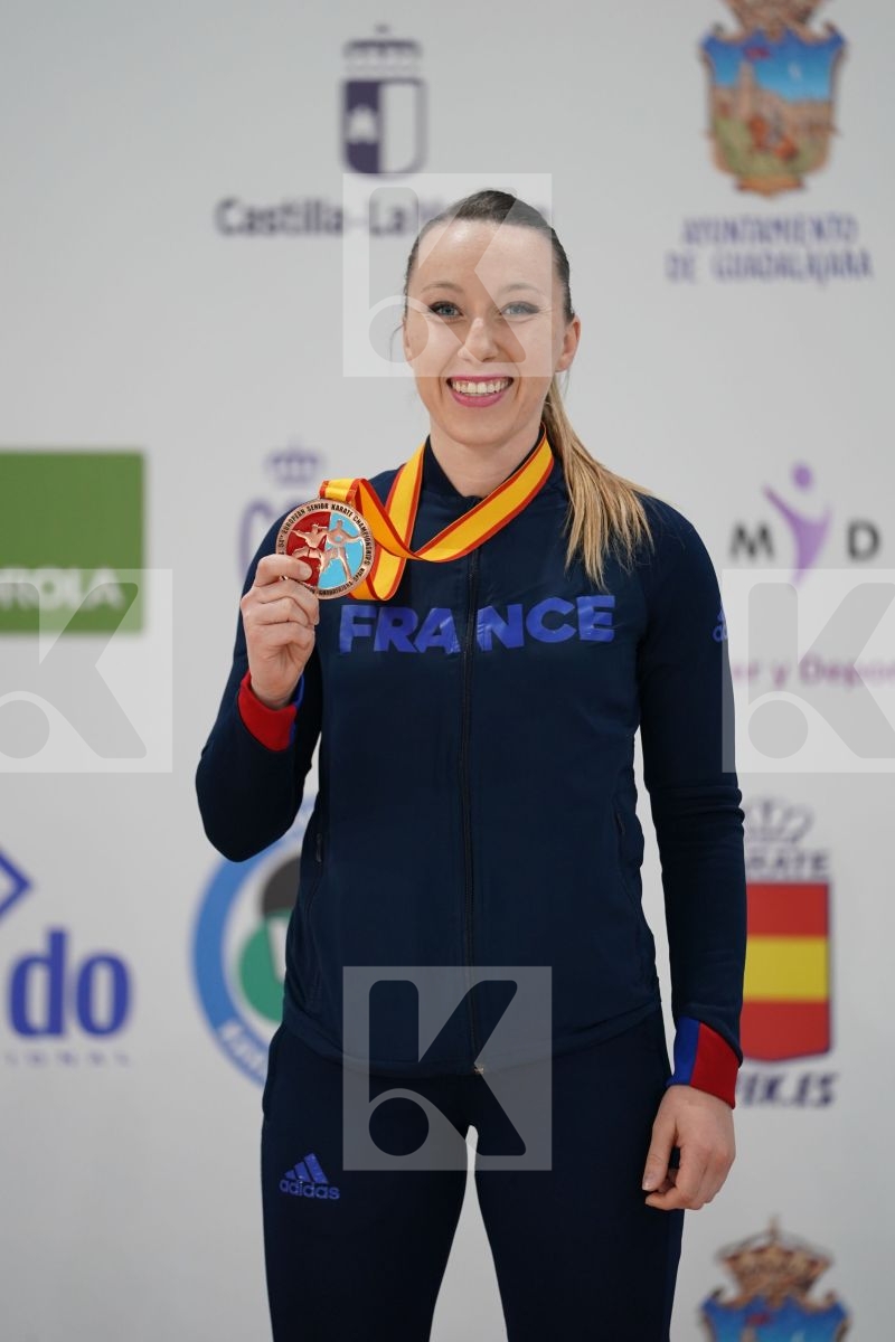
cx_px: 448
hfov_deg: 6.9
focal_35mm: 200
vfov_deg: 10.3
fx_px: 7458
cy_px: 671
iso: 1250
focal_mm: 200
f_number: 2.8
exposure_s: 1/250
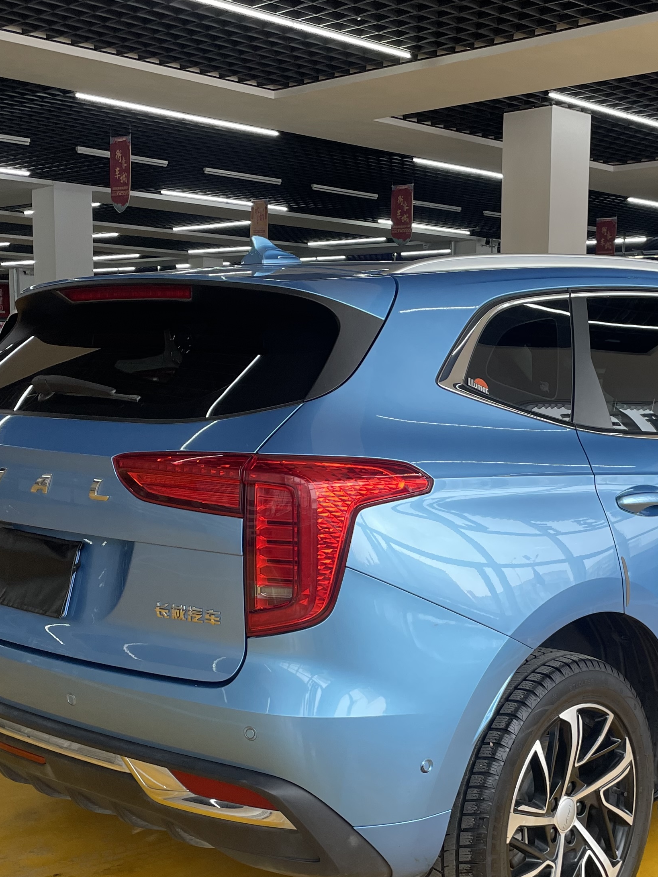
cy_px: 494
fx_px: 1217
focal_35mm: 48
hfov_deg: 30.0
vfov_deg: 39.6
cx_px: 448
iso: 80
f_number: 1.6
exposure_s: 1/121
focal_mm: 4.2
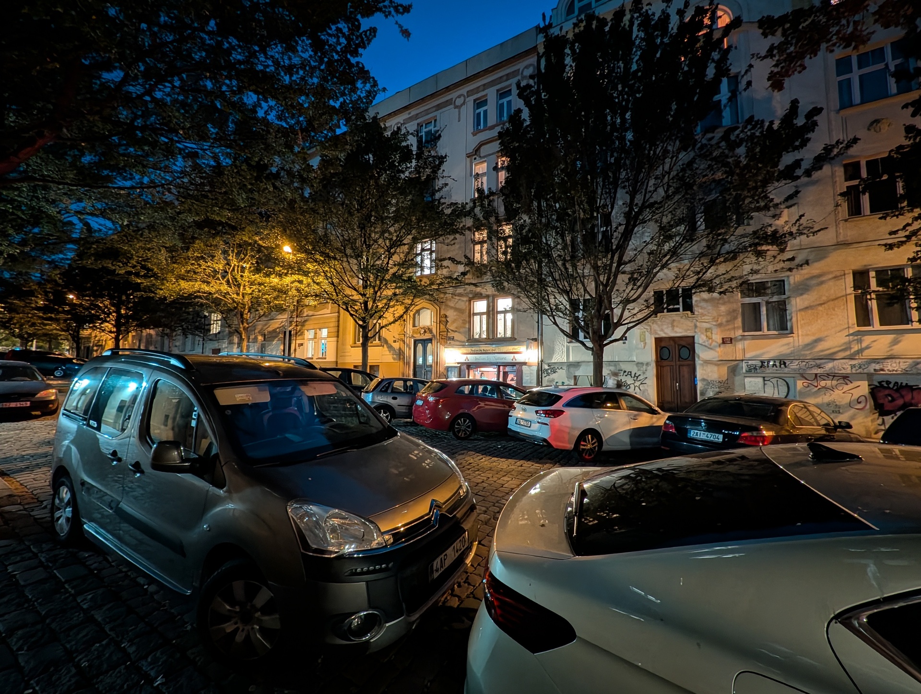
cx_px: 460
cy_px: 347
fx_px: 320
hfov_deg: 110.5
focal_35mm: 12
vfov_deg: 94.6
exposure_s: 1/7.26
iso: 712
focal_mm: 2.02
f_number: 1.7
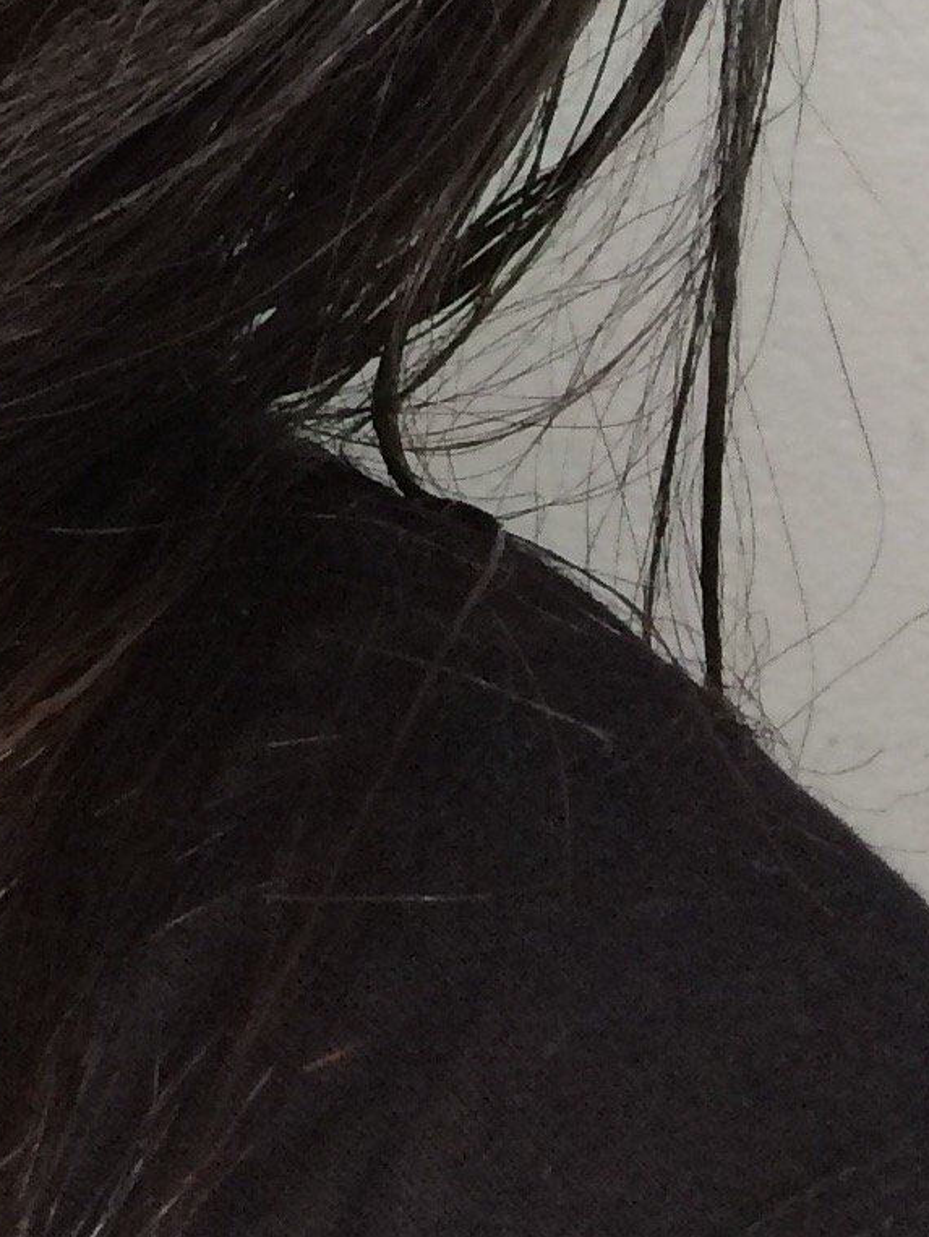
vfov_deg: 13.7
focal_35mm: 124
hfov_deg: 11.2
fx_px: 4433
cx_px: -738
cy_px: -1174
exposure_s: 1/30
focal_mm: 4.15
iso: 80
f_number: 2.2
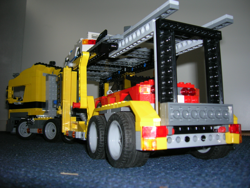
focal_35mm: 34
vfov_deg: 41.8
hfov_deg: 54.0
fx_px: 246
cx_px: 125
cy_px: 94
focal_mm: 5.7
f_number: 2.9
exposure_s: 1/60.1
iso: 50
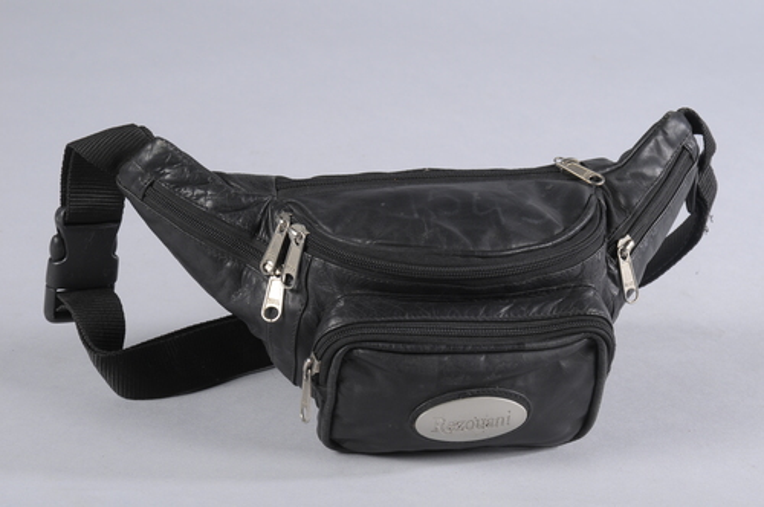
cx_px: 382
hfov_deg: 18.2
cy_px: 254
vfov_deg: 12.1
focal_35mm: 112
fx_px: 2384
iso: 200
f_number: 13
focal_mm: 75
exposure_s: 1/125
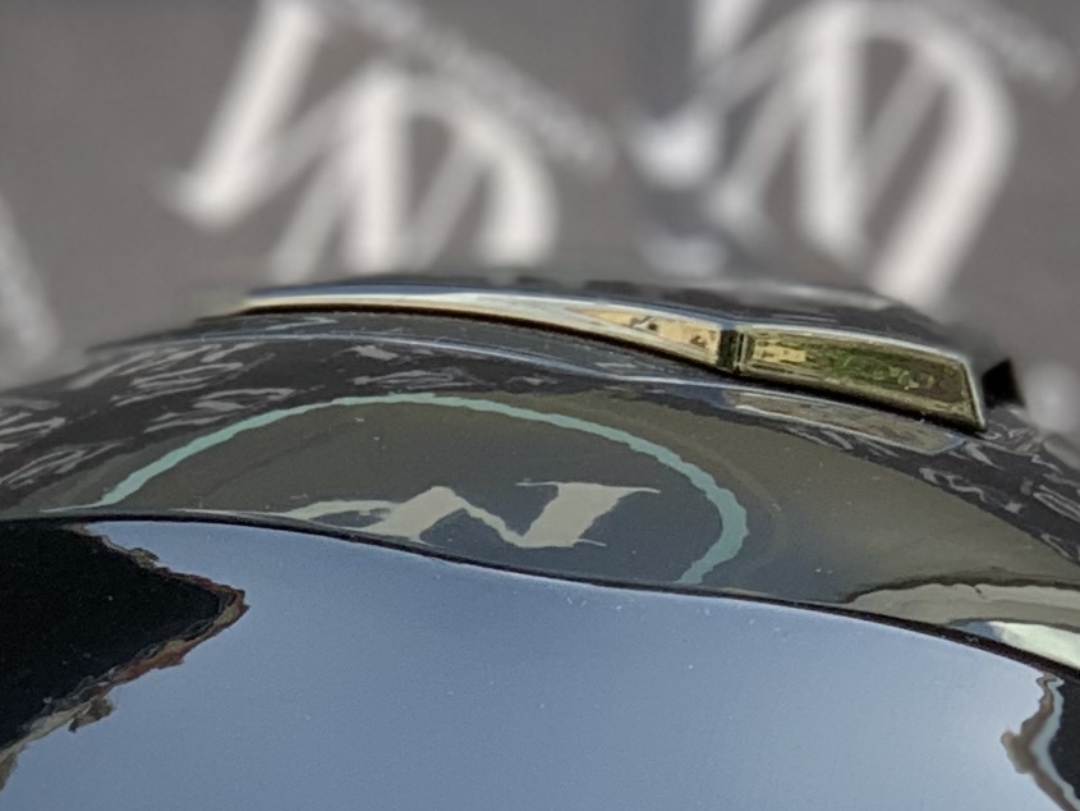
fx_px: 7739
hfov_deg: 8.0
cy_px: 999
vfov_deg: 6.0
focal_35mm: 248
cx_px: 461
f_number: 2.4
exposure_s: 1/122
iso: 40
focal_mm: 6
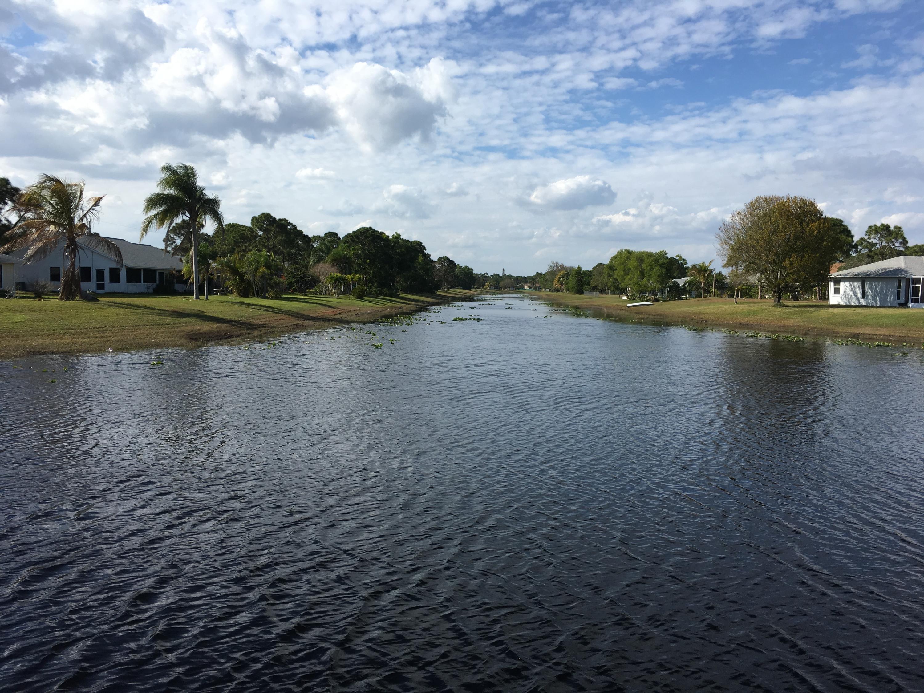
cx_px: 462
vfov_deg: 48.2
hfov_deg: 61.7
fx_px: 774
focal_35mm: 29
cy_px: 346
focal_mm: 4.15
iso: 25
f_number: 2.2
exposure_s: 1/1876
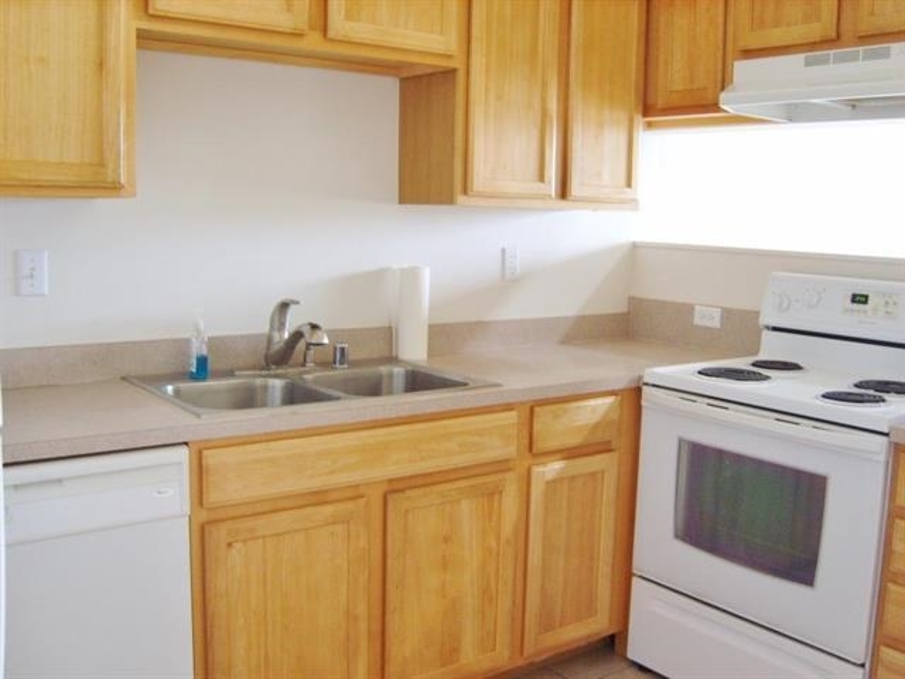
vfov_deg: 40.7
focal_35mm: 35
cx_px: 452
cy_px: 340
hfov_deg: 52.6
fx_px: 915
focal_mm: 7.4
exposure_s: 1/30
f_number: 2.8
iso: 123
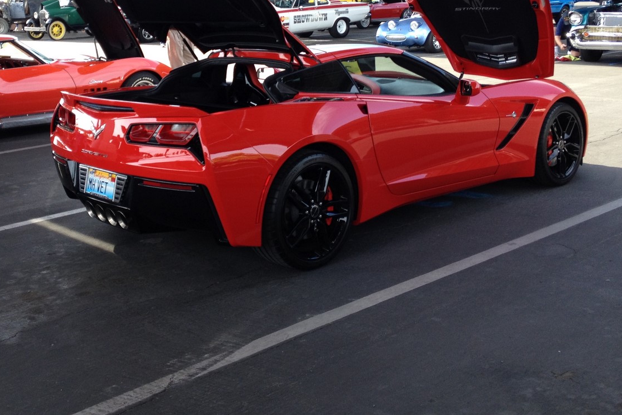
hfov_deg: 37.9
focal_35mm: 52
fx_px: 898
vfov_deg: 25.6
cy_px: 88
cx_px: 227
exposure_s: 1/162
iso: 50
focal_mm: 4.28
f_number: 2.4
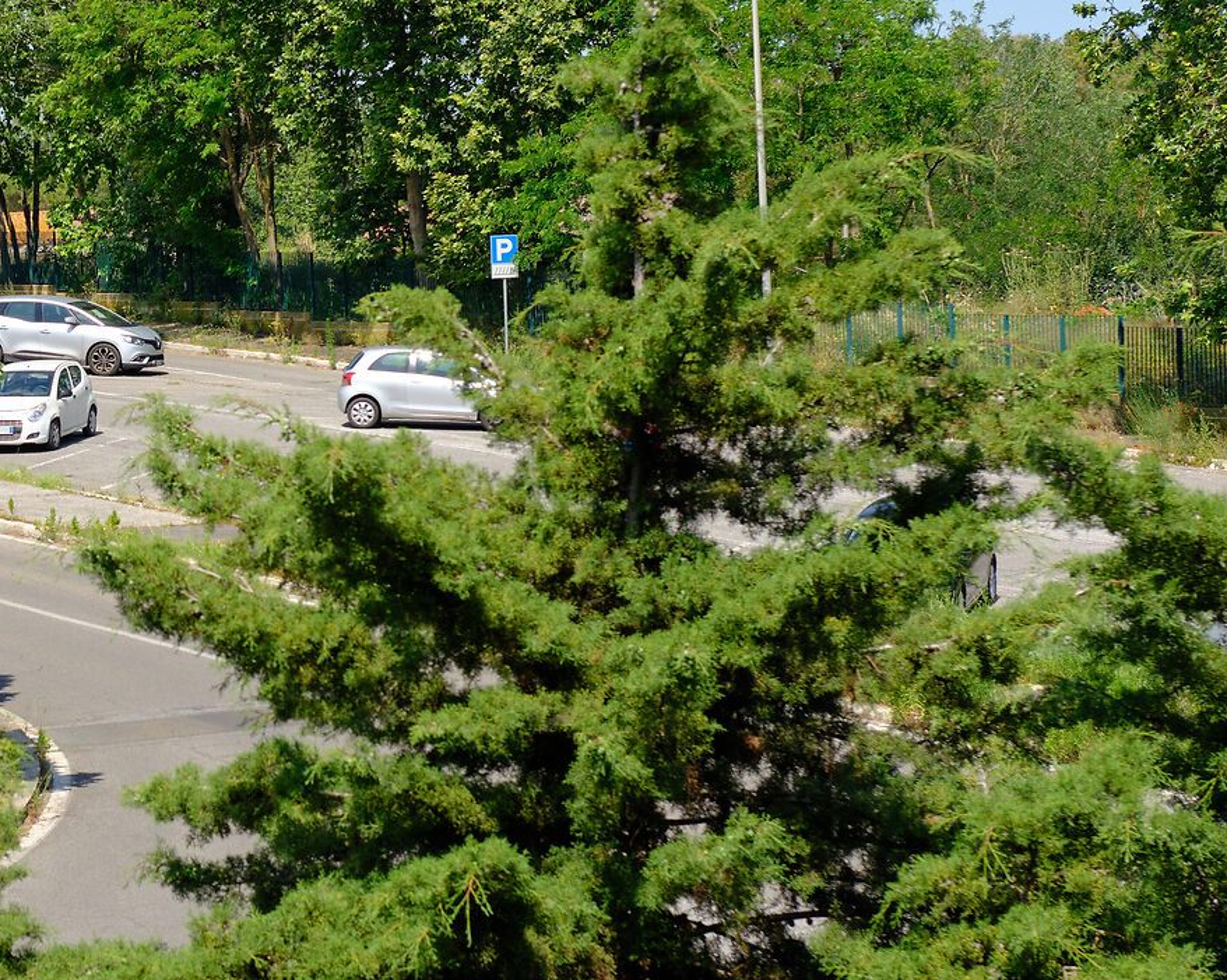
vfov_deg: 11.3
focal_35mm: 136
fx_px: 4938
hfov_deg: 14.0
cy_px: 423
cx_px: 45
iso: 125
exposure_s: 1/550
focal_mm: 35
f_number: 5.6
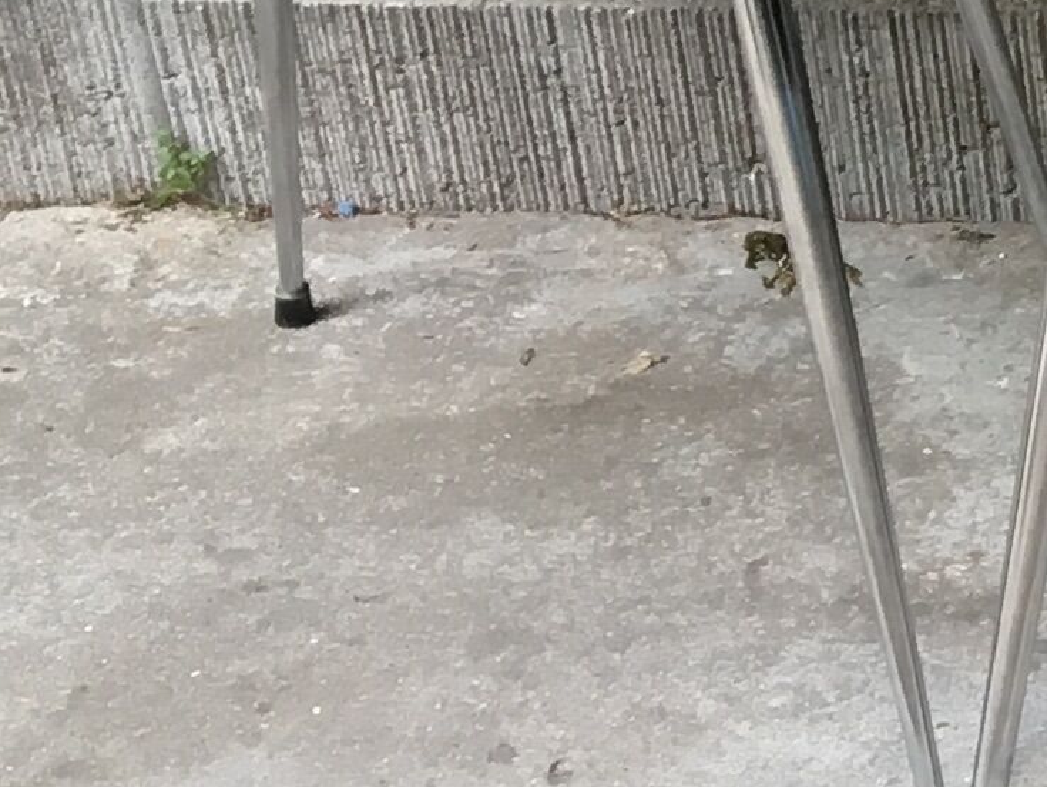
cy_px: -269
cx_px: 2528
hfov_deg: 10.6
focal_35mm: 159
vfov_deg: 9.2
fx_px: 4811
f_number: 2.2
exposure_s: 1/33
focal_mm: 4.15
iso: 32
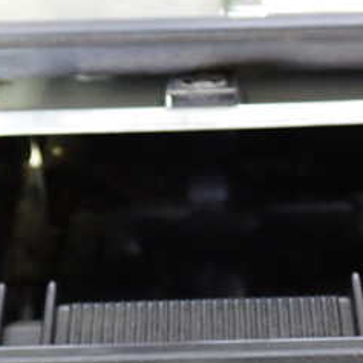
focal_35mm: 85
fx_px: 1008
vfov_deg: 20.3
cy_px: 239
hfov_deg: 20.4
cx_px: 198
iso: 800
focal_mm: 6.83
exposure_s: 1/20
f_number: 2.7
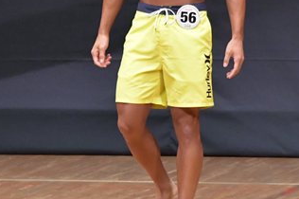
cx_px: 119
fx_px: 5799
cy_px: 35
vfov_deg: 2.0
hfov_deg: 3.0
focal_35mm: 699
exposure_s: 1/400
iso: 6400
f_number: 5.6
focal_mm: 190
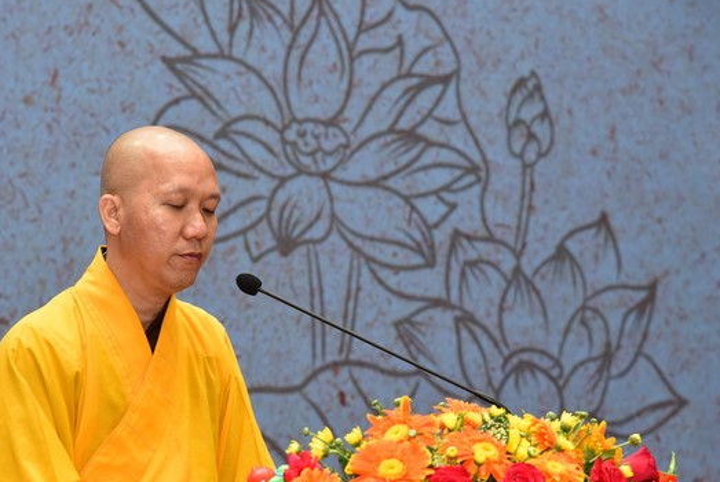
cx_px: 315
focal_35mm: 149
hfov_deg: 13.8
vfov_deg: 9.2
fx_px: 2983
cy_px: 285
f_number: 7.1
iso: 1250
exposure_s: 1/60
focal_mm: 120
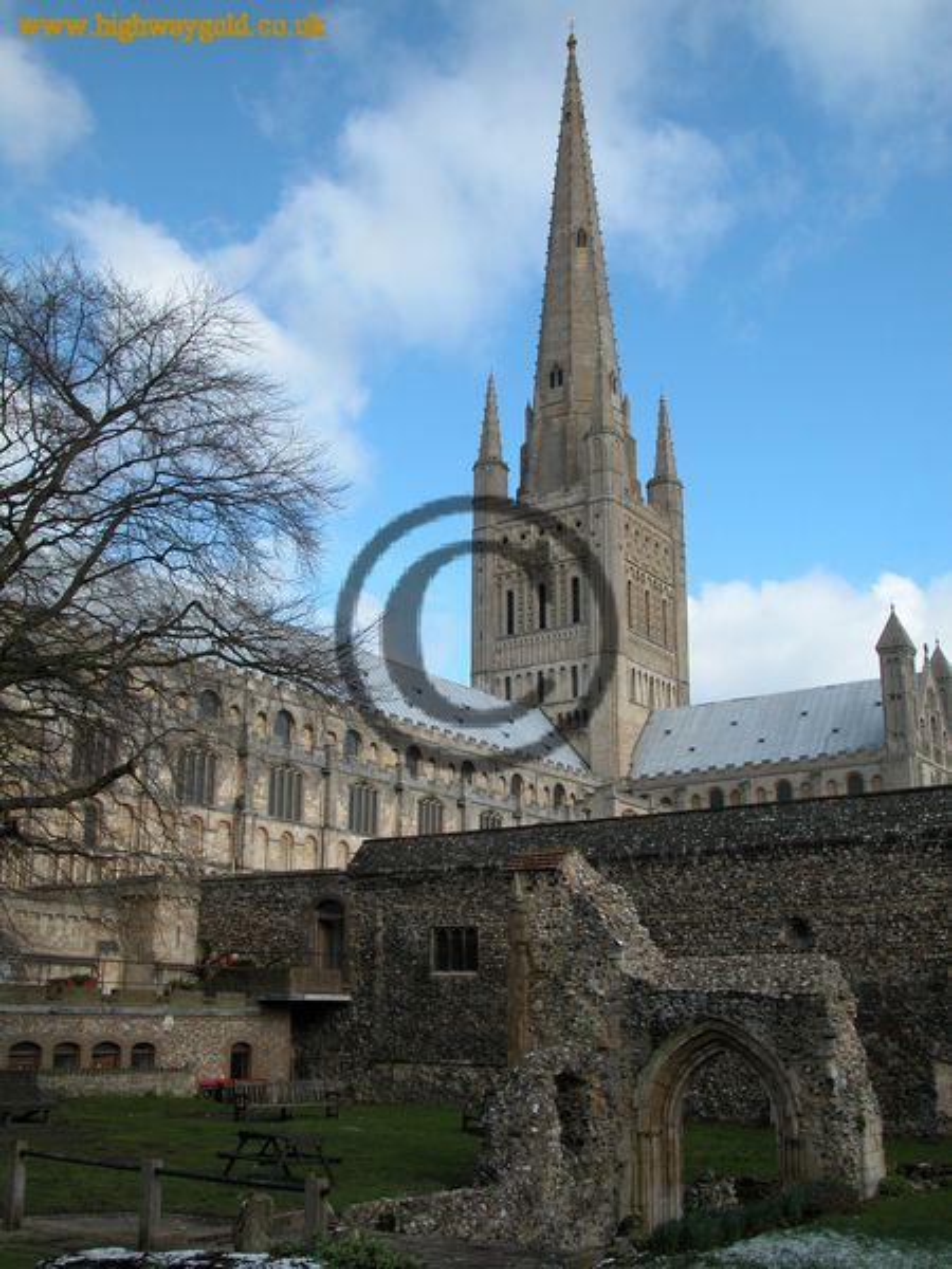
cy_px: 634
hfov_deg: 40.7
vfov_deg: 52.6
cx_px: 476
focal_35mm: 35
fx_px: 1283
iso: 100
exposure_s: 1/301
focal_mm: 8.9
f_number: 5.6
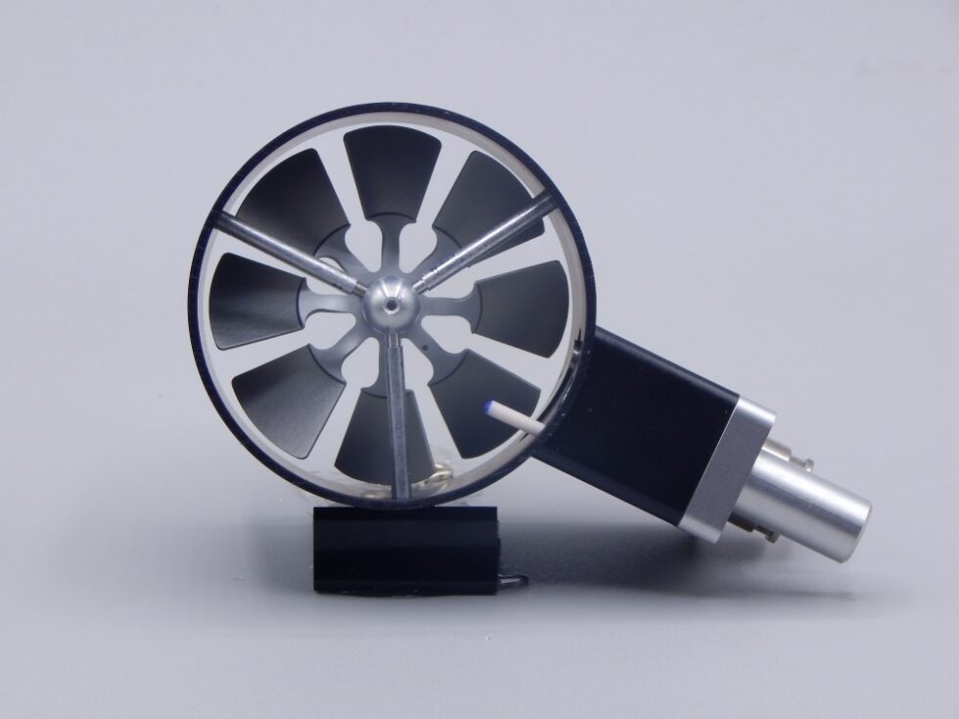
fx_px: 4433
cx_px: 480
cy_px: 360
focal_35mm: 160
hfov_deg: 12.3
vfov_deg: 9.3
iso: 125
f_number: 5.1
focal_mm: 28.7
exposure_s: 1/100
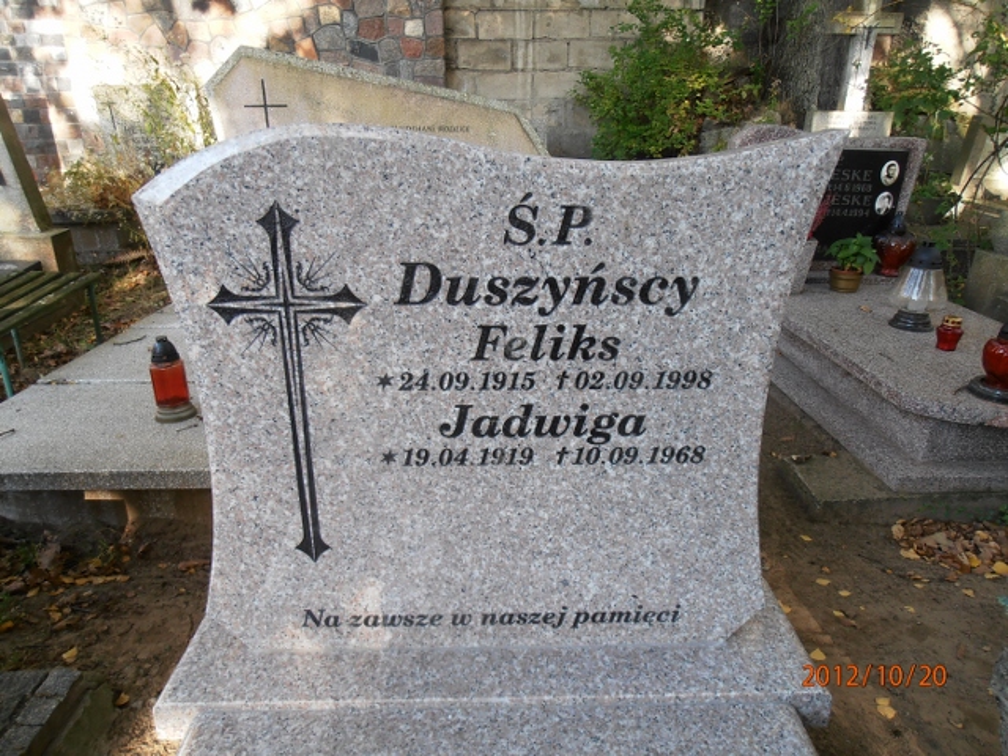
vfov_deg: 56.8
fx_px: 699
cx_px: 504
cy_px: 378
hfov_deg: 71.6
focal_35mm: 24
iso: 80
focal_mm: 4.2
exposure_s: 1/60
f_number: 3
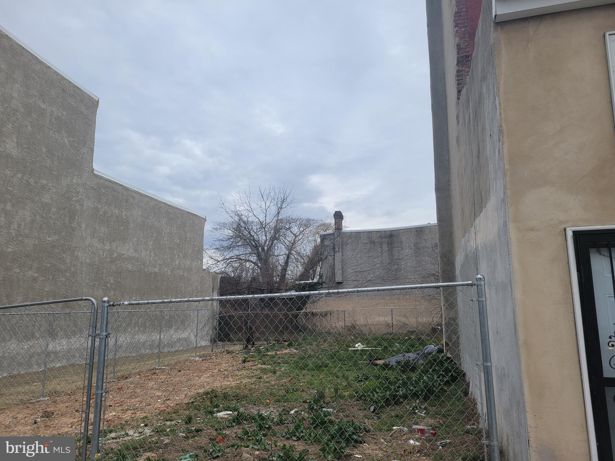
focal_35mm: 26
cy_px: 230
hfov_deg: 67.3
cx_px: 308
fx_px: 462
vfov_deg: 53.1
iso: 40
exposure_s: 1/141
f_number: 1.8
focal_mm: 5.4
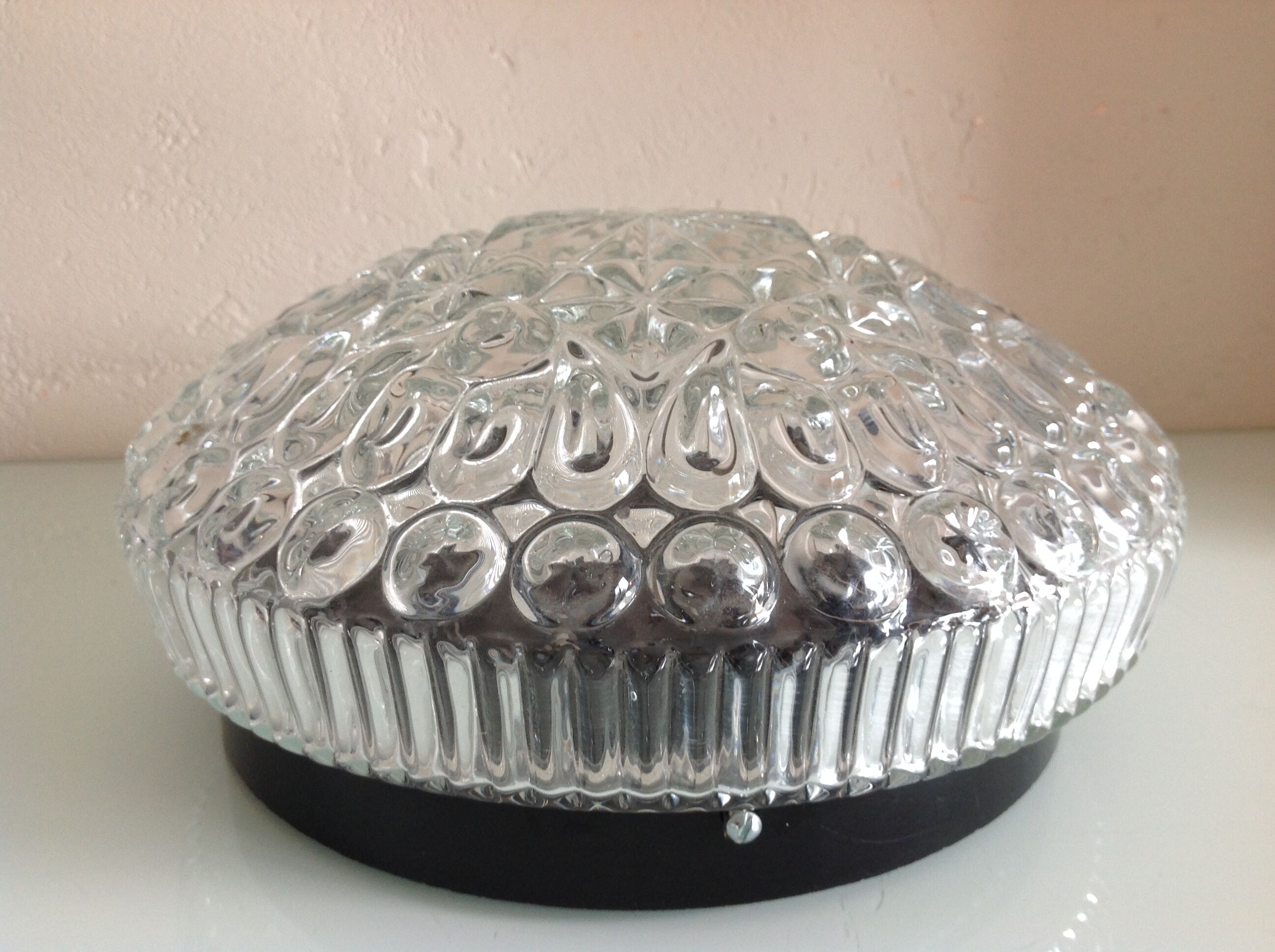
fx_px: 1287
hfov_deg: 52.7
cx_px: 638
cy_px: 476
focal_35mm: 35
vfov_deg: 40.6
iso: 64
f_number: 2.4
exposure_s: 1/40
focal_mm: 4.28
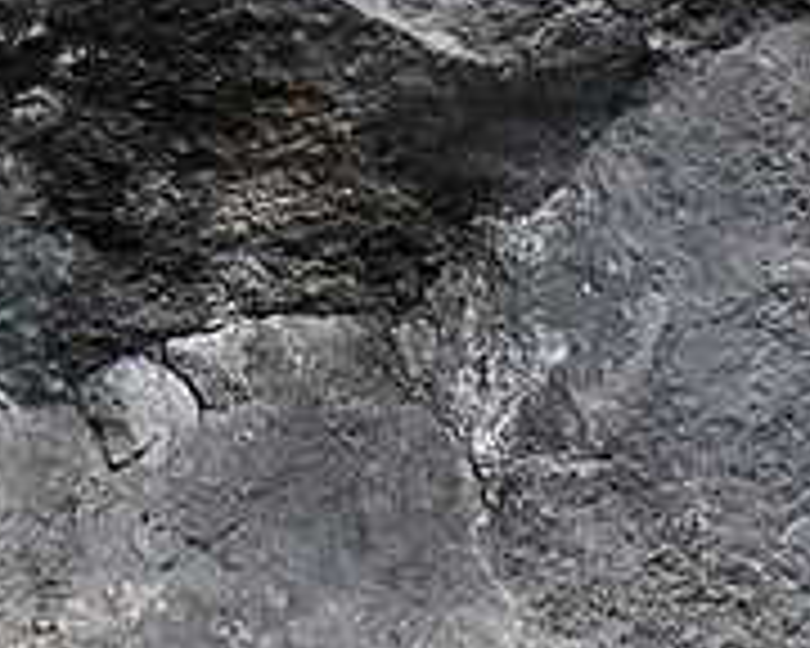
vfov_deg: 1.4
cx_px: -216
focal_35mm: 1119
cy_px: -614
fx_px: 26826
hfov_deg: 1.7
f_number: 5.6
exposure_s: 1/500
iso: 4500
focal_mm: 140
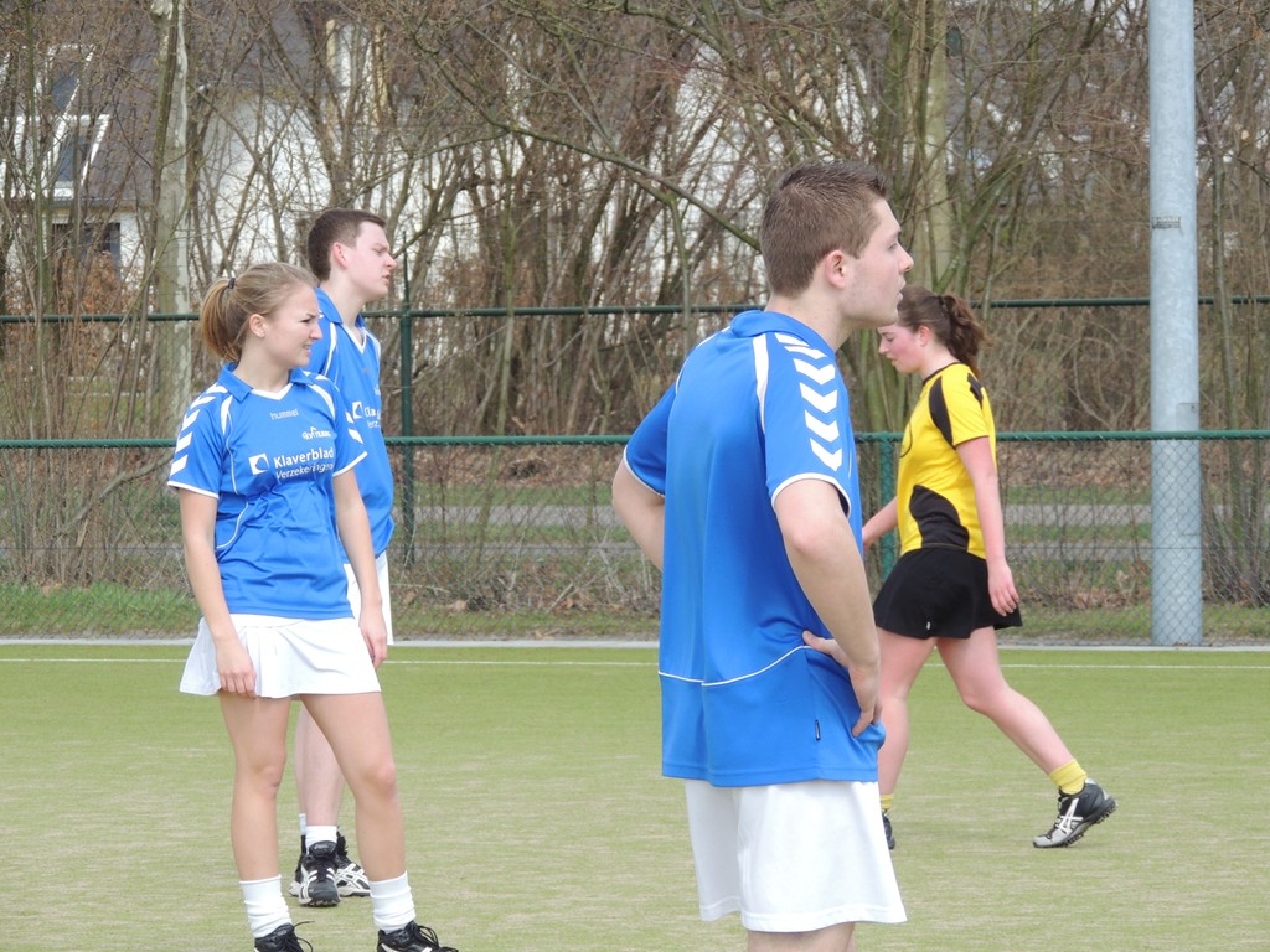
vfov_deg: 6.6
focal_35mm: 225
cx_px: 635
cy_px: 476
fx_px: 8255
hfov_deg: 8.8
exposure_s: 1/500
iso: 200
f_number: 4.6
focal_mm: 40.1
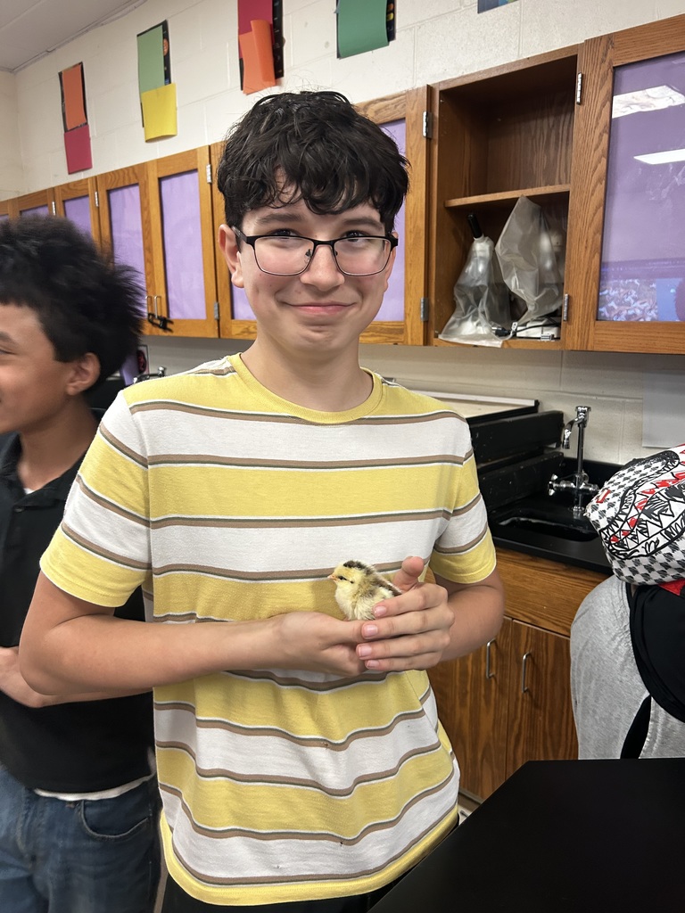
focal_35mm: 26
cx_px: 342
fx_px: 686
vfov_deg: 67.3
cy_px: 456
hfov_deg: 53.1
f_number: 1.5
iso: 250
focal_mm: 5.7
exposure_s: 1/60
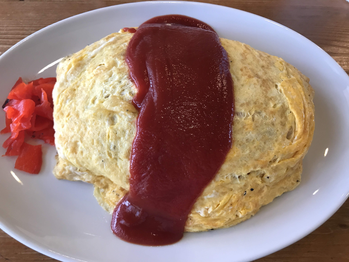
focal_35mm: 28
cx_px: 174
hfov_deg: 63.4
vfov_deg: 49.7
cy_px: 131
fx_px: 282
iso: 40
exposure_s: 1/30
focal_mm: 3.99
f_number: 1.8
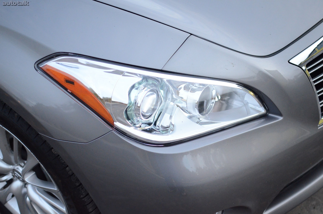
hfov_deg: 37.9
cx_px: 162
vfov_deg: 25.6
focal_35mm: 52
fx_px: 470
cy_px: 107
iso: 3200
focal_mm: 35
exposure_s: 1/5000
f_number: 1.8
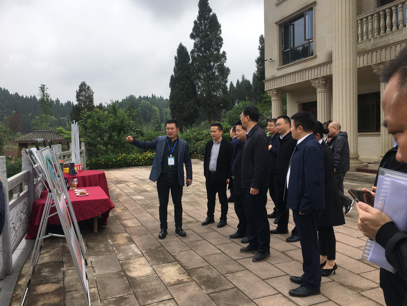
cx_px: 204
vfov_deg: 48.2
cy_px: 153
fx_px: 341
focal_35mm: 29
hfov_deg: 61.7
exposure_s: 1/874
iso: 25
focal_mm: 4.15
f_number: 2.2
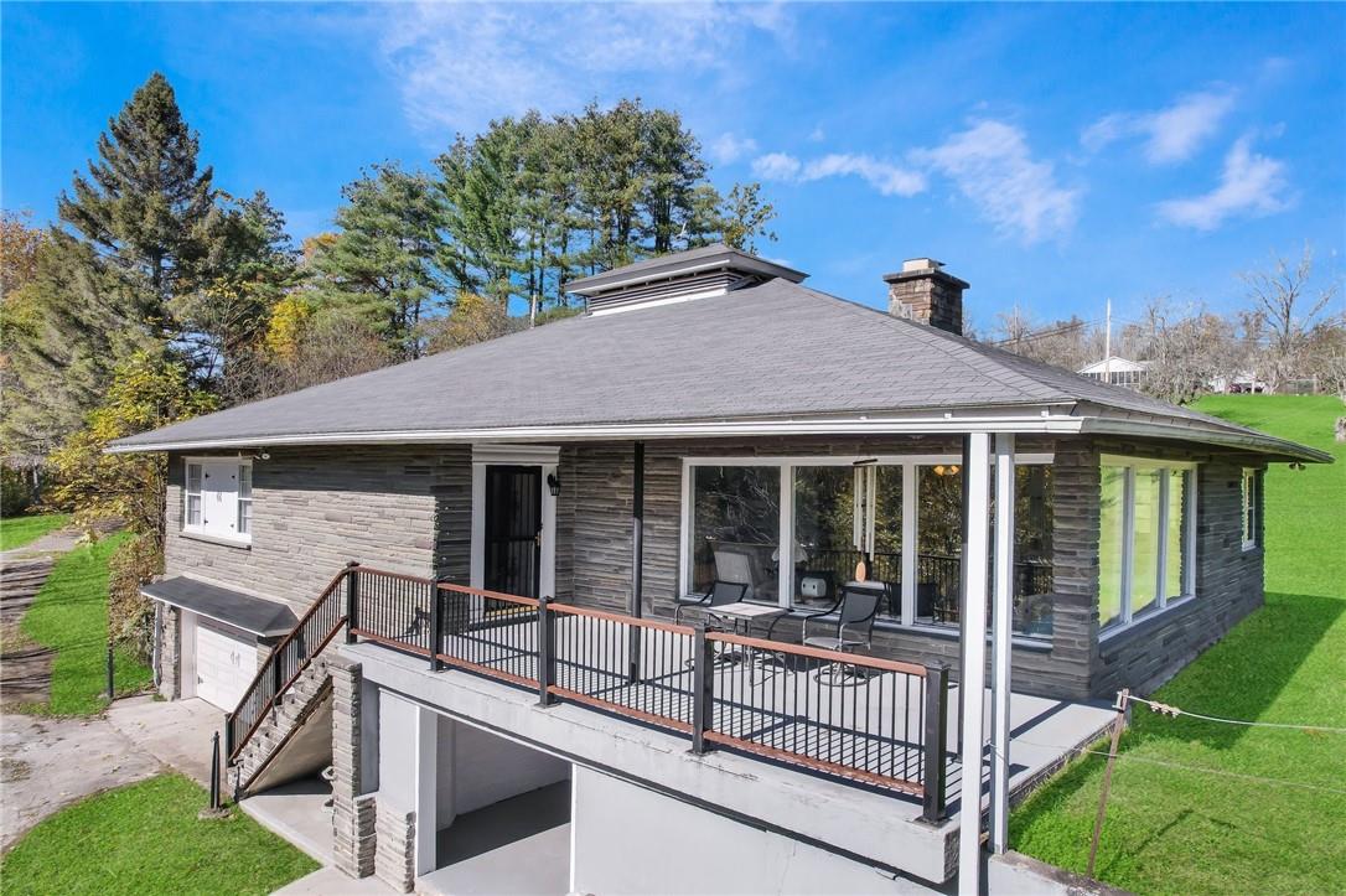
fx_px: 822
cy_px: 448
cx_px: 673
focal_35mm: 22
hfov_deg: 78.6
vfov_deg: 57.2
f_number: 2.8
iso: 160
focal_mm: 8.38
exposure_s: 1/640
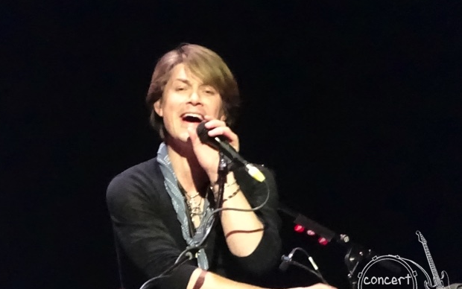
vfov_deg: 1.7
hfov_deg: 2.7
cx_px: 225
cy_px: 153
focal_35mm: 780
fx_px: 9825
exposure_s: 1/50
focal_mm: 119.94
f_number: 6.3
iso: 5000
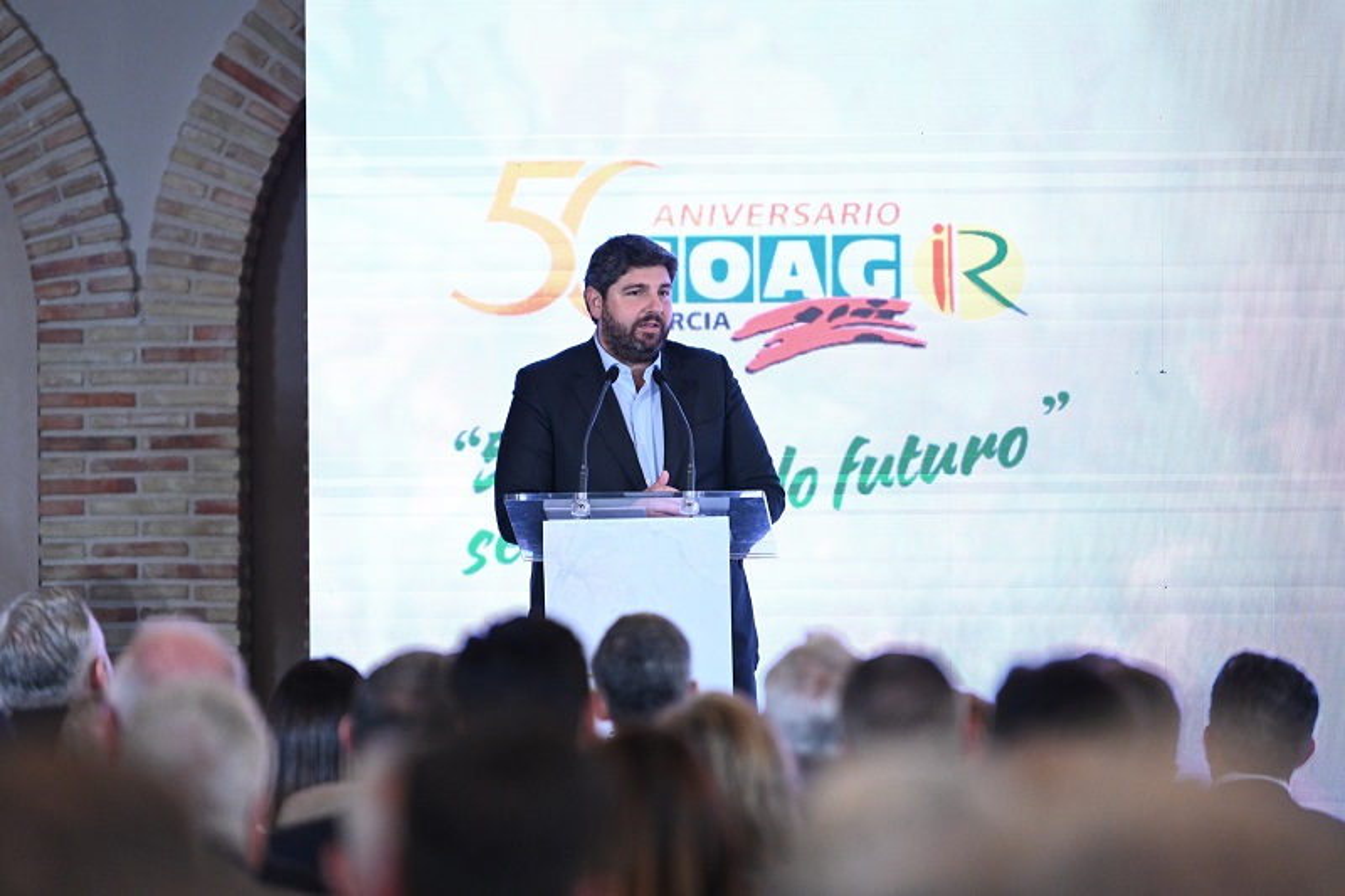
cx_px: 672
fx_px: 7470
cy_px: 448
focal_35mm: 200
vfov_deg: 6.9
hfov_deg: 10.3
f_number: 2.8
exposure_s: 1/200
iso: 3200
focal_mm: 200
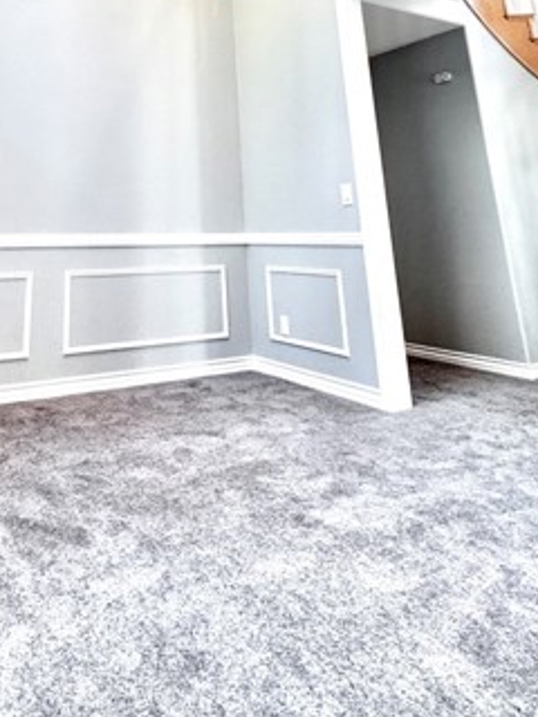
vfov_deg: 54.1
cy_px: 54
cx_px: 137
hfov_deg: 47.9
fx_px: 580
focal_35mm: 28
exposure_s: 1/120
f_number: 2.2
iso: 250
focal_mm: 2.22
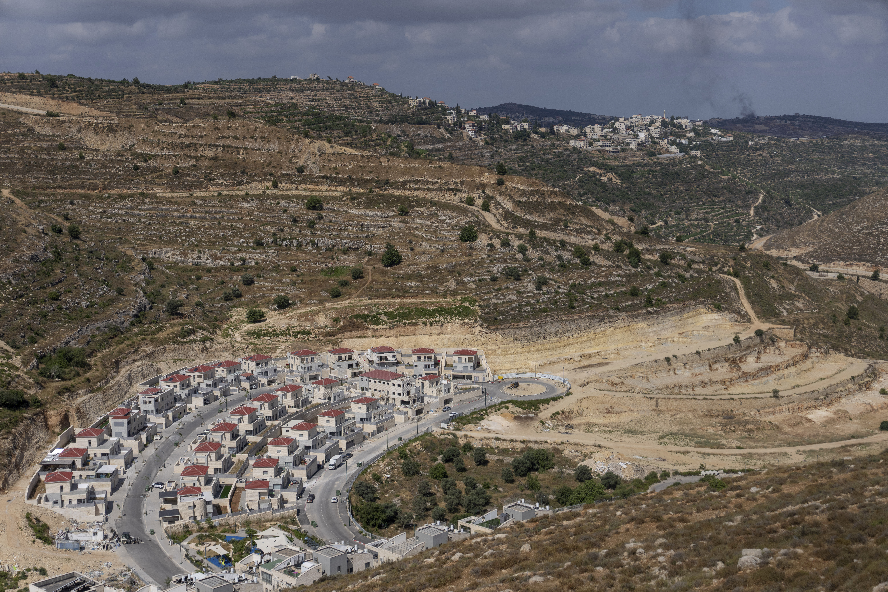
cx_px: 444
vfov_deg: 26.0
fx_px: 1283
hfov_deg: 38.2
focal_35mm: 52
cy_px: 296
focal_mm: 52
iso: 200
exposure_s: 1/8000
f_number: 2.8
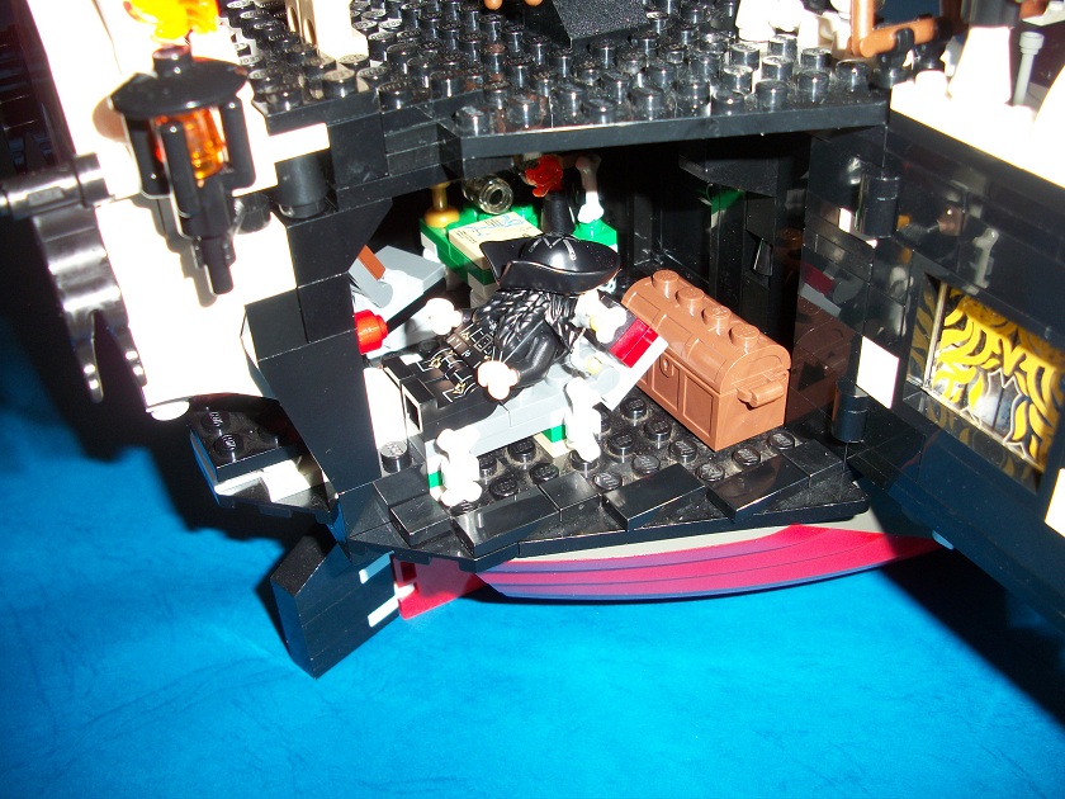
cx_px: 532
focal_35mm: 35
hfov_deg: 52.6
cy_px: 400
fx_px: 1077
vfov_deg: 40.7
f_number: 3.1
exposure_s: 1/60
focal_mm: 6.3
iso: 80
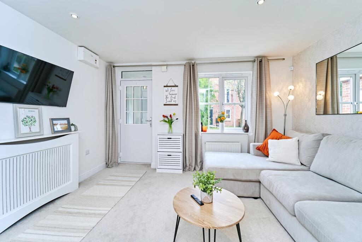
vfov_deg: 81.2
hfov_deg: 104.2
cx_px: 181
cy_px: 121
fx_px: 141
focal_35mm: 14
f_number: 8
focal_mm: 14
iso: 320
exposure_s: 1/40
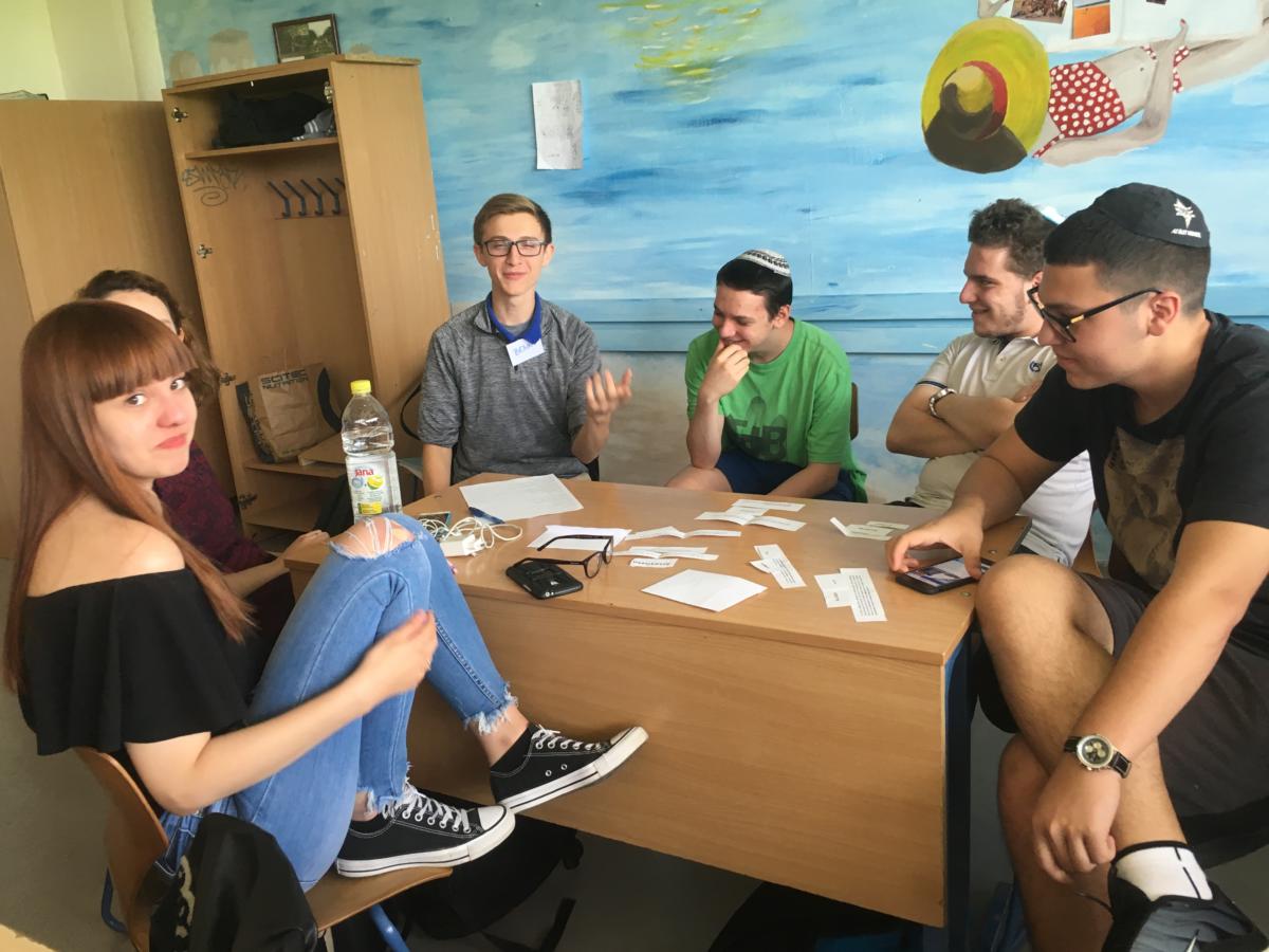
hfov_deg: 61.7
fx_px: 1063
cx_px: 634
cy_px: 476
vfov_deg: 48.2
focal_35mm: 29
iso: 40
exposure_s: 1/33
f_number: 2.2
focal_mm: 4.15
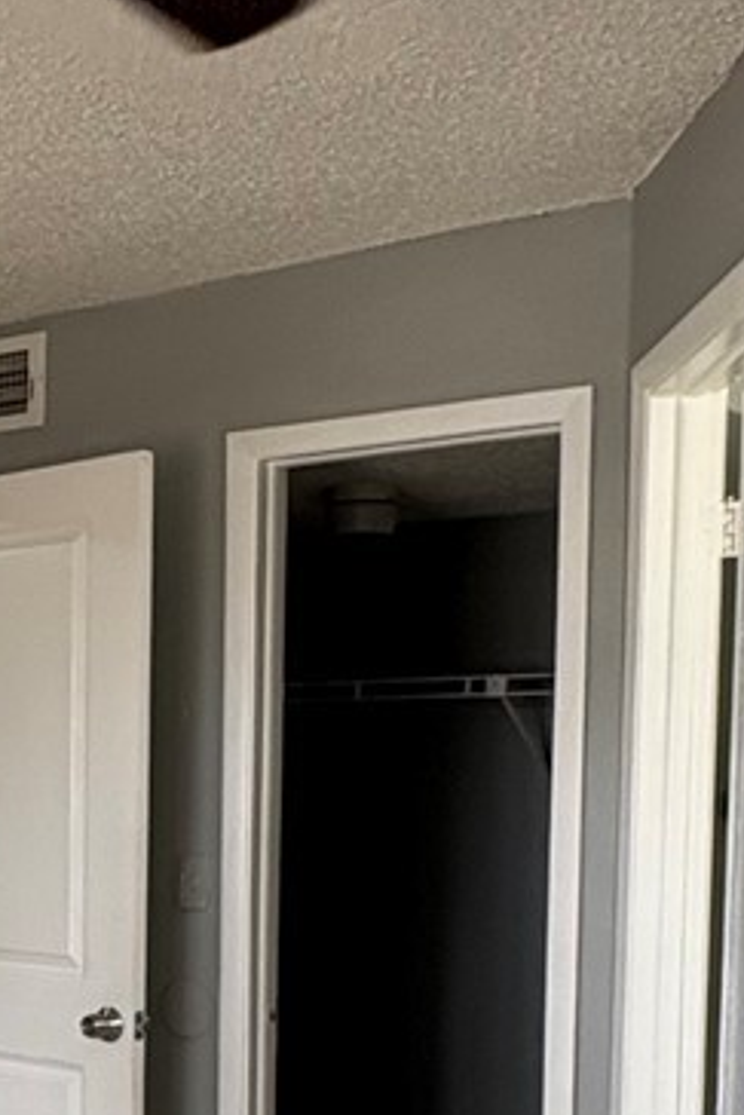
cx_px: -187
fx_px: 1982
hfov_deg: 19.8
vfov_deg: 30.4
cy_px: 937
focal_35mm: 64
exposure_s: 1/99
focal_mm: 2.22
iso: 160
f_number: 2.2
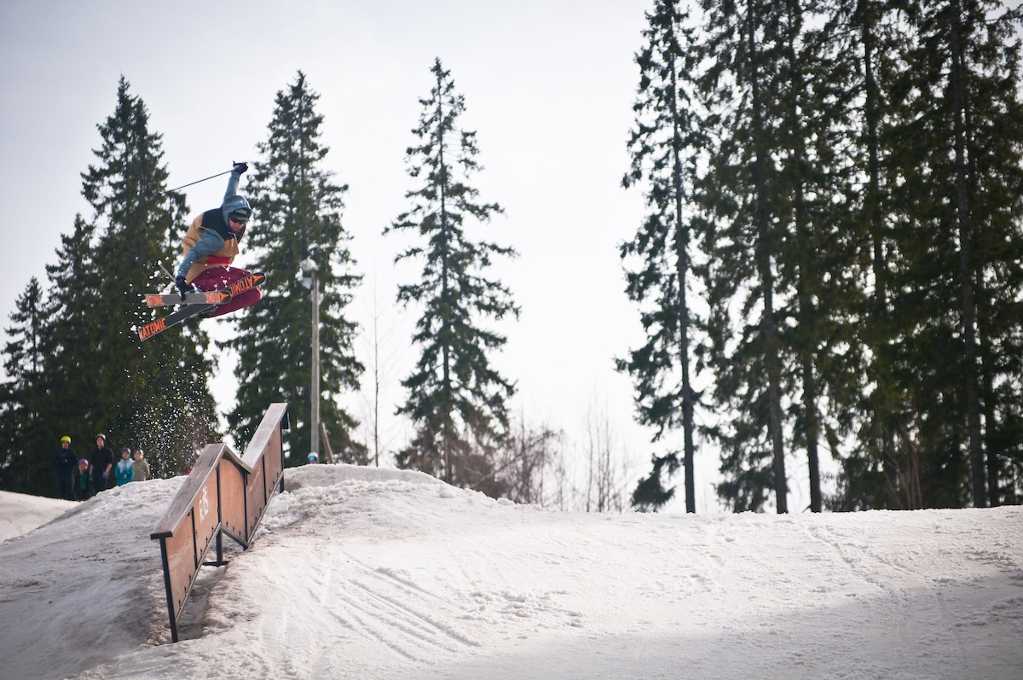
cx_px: 512
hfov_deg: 15.2
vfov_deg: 10.1
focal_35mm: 135
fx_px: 3832
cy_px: 340
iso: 250
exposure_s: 1/4000
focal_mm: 90
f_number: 2.8
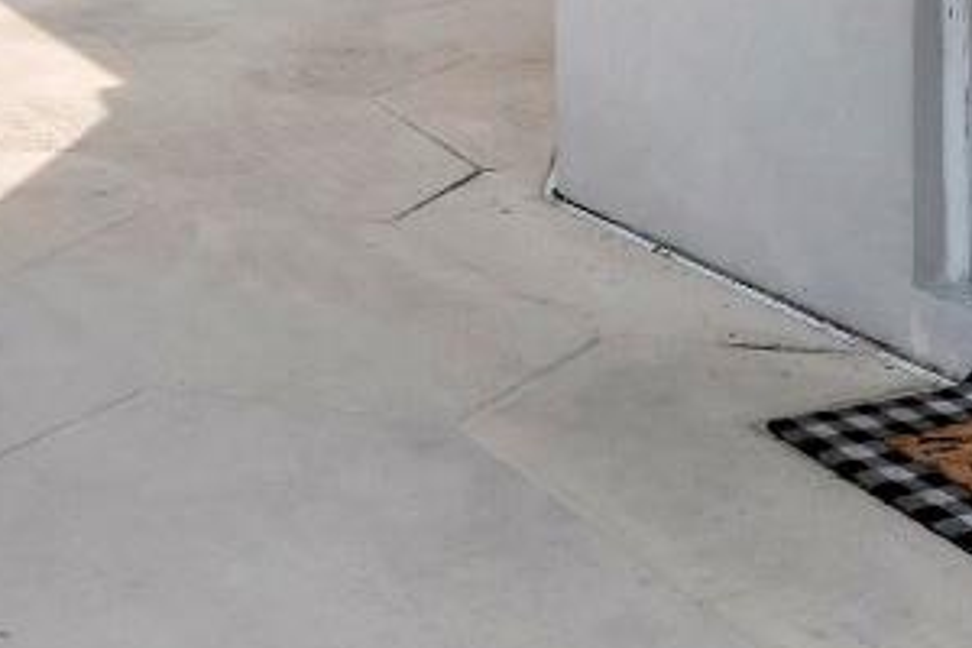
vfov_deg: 17.6
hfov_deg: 29.1
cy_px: -340
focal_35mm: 69
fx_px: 1863
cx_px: 339
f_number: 8
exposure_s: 1/2500
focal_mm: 12
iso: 500
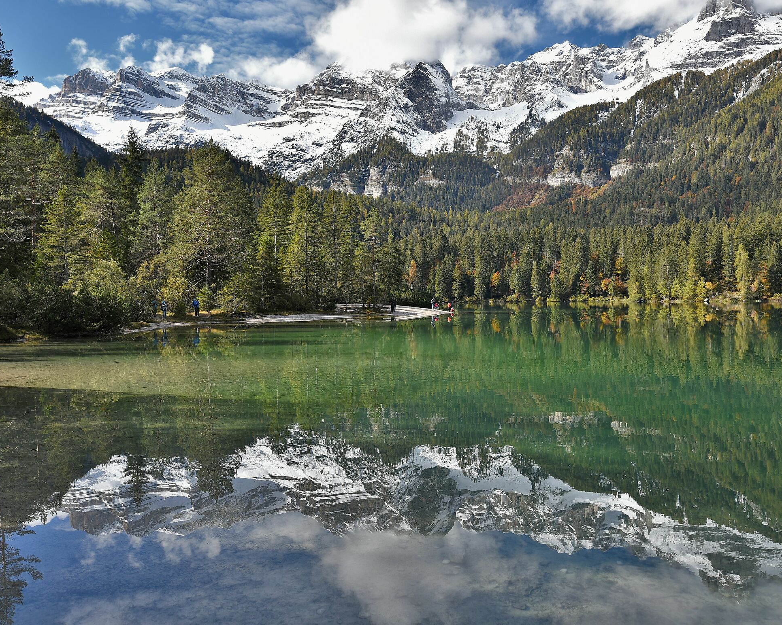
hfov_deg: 62.0
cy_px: 308
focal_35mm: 28
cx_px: 443
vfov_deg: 51.5
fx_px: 648
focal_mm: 24
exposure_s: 1/640
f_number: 4.5
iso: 100
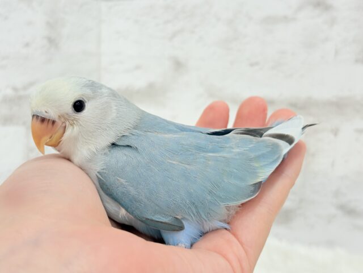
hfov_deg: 36.8
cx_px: 182
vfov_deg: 28.0
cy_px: 136
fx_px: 545
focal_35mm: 52
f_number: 1.6
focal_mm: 5.96
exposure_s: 1/50
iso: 50
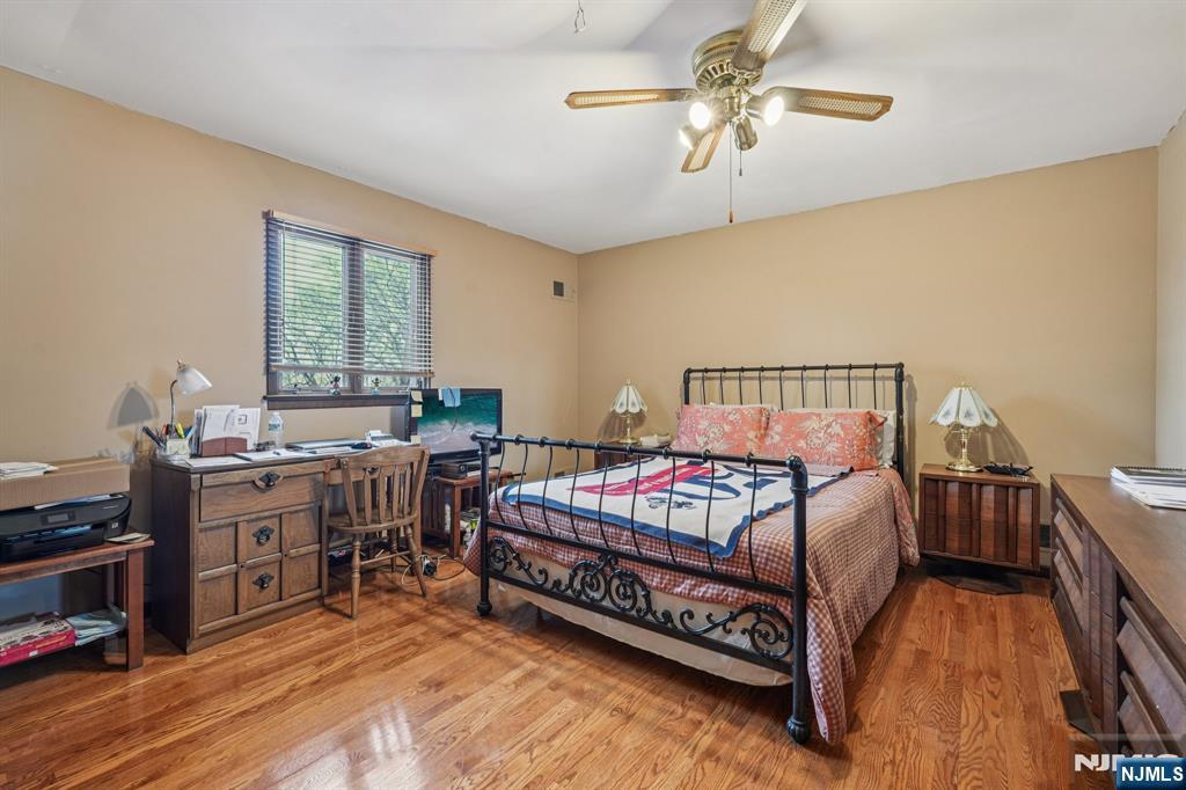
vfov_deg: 73.7
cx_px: 593
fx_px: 527
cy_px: 395
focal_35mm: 16
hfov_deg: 96.8
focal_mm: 16
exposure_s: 1/2.5
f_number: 8
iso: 400
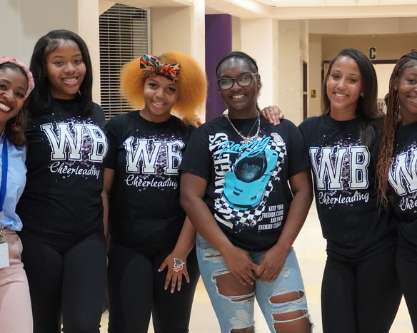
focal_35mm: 79
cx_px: 196
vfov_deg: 19.4
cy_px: 154
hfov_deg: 24.1
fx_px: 975
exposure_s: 1/160
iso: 5000
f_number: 4.5
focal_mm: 32
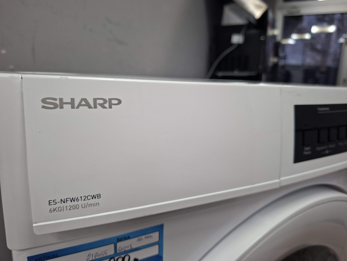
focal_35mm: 23
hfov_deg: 73.9
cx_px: 174
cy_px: 130
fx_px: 231
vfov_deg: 58.9
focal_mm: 5.54
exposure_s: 1/50
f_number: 1.8
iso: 200
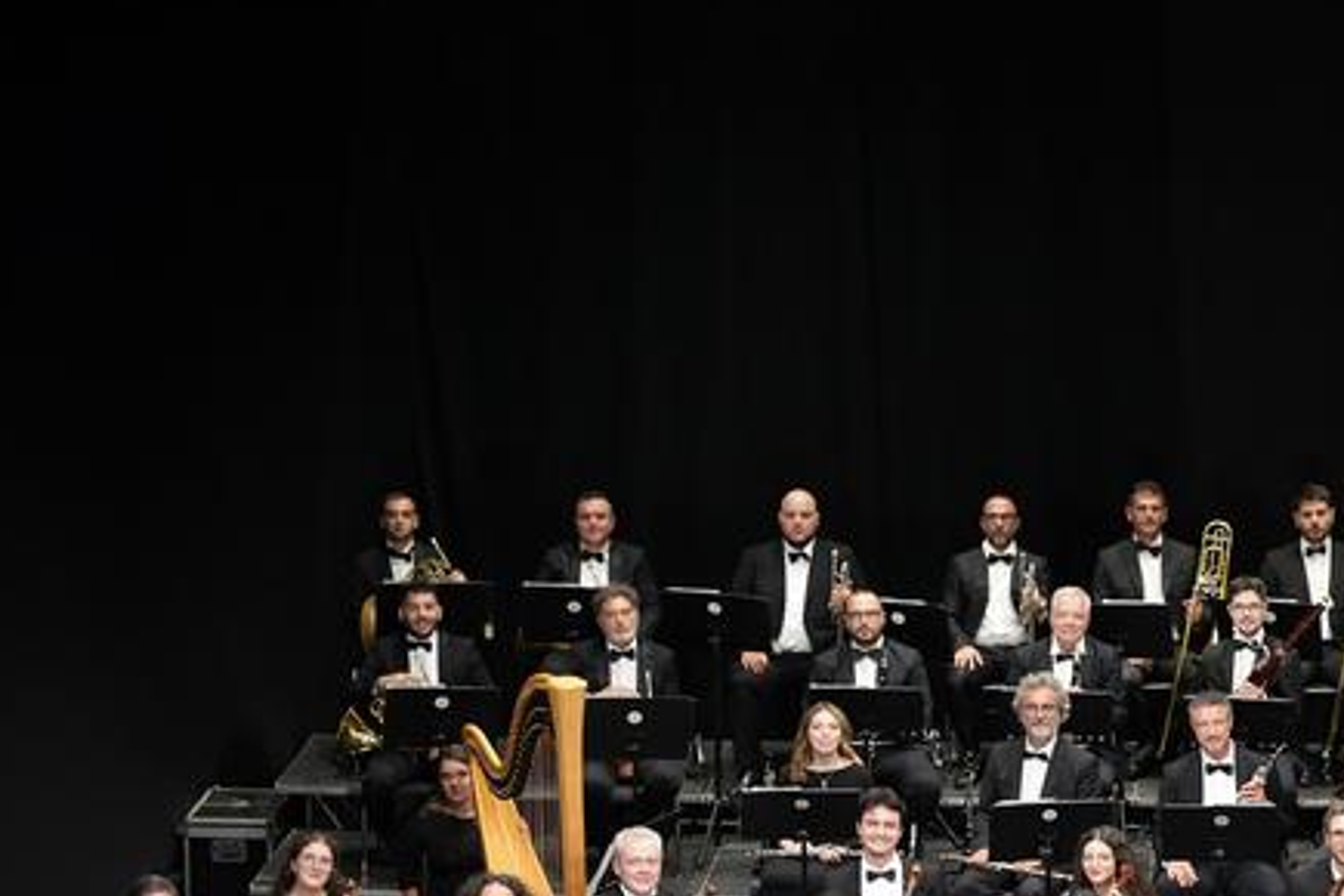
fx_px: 4541
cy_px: 738
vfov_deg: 11.2
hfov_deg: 16.7
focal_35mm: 122
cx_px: 1109
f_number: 4
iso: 3200
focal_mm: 58.8
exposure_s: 1/160
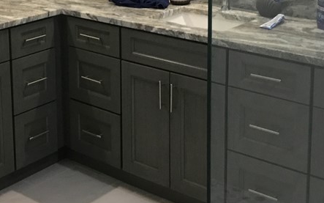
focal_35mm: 76
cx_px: 128
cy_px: -6
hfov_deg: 27.1
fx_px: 671
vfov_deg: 16.8
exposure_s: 1/30
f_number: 2.4
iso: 100
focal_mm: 3.3
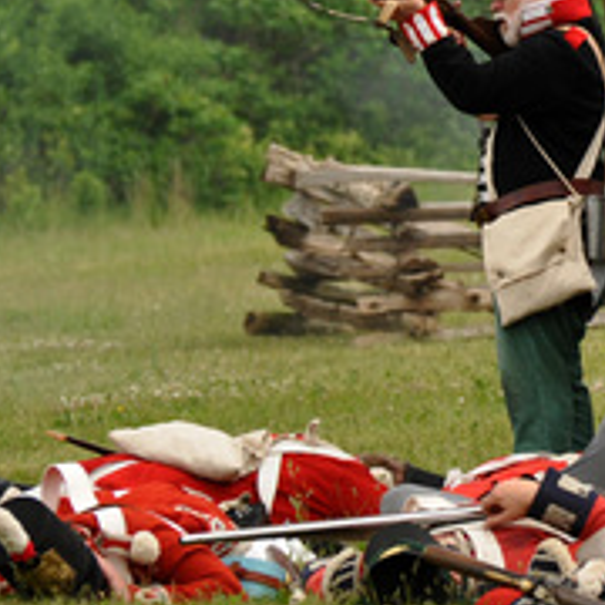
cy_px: 89
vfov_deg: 3.1
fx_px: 11202
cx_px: 1002
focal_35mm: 567
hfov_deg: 3.1
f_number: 5
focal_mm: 125
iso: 400
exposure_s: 1/400
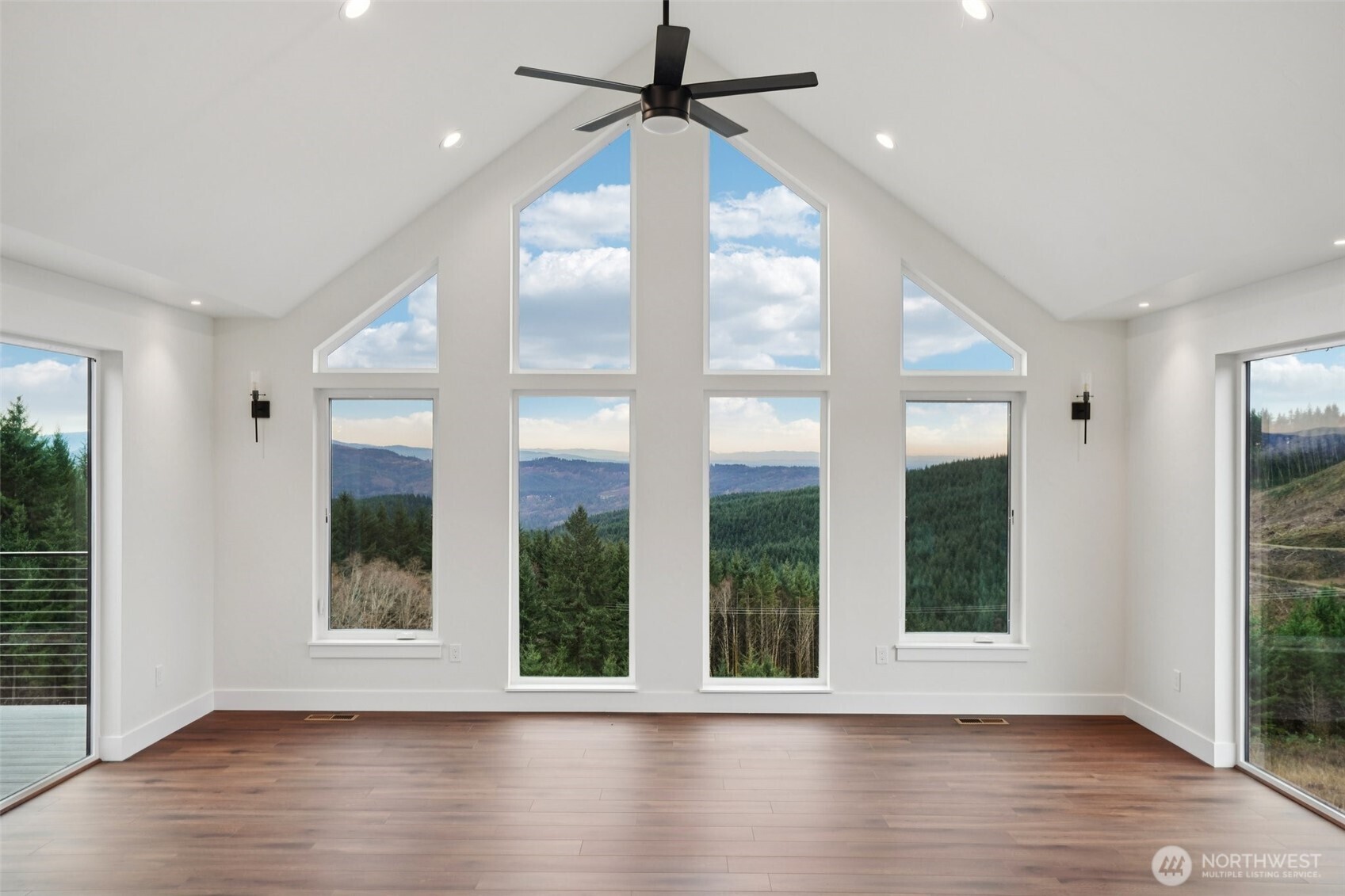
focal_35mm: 26
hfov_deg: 69.4
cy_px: 448
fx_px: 971
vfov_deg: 49.5
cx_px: 672
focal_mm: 26
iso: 400
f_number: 8
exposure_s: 1/80
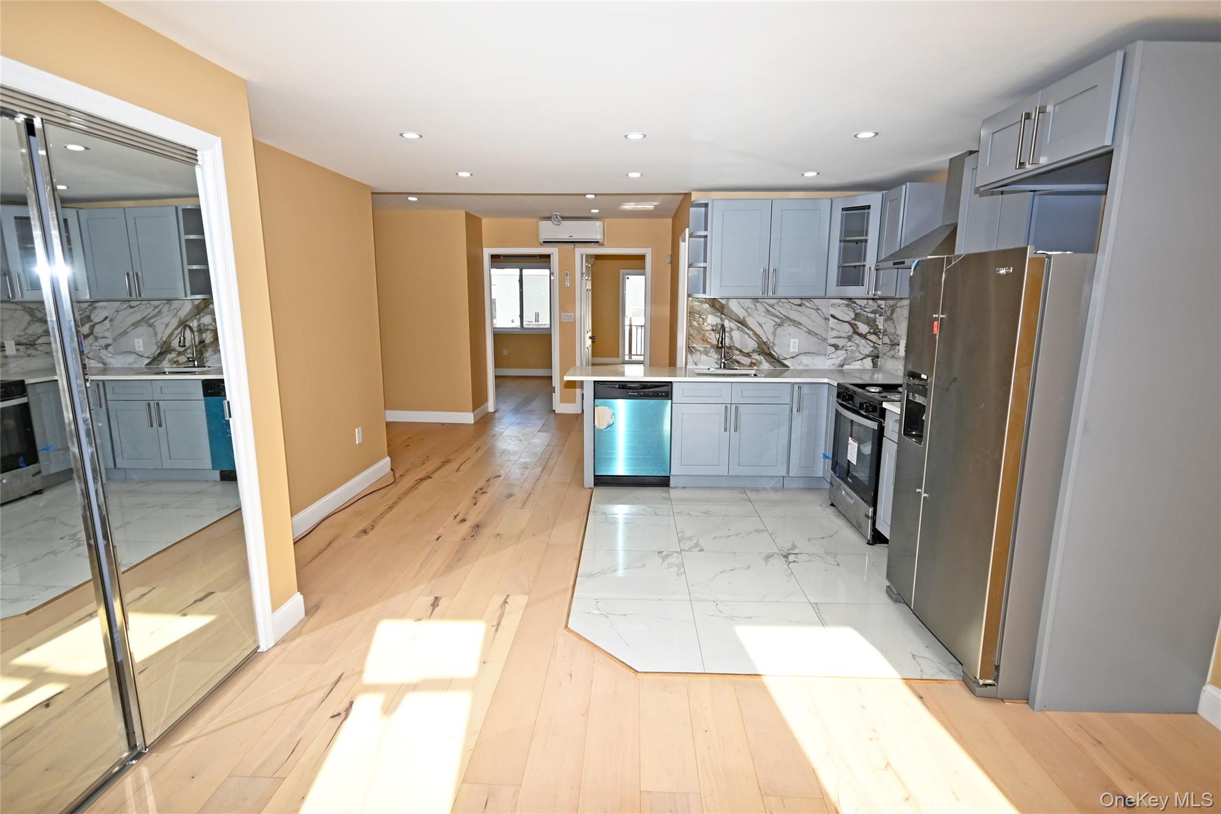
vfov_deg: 67.4
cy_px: 407
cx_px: 610
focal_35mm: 18
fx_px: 610
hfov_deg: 90.0
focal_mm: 12
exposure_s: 1/125
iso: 140
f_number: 5.6
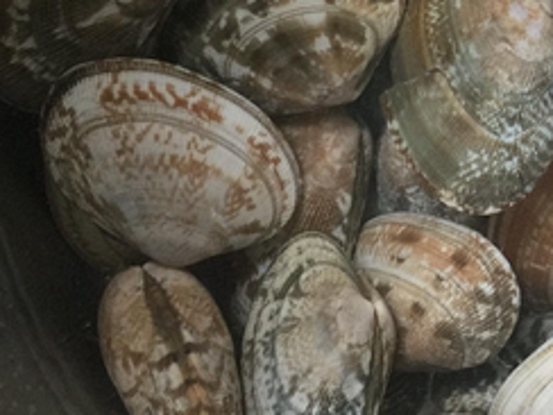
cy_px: -23
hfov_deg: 19.0
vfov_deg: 15.2
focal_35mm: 95
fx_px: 1518
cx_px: 737
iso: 40
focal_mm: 4.15
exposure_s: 1/33
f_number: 2.2
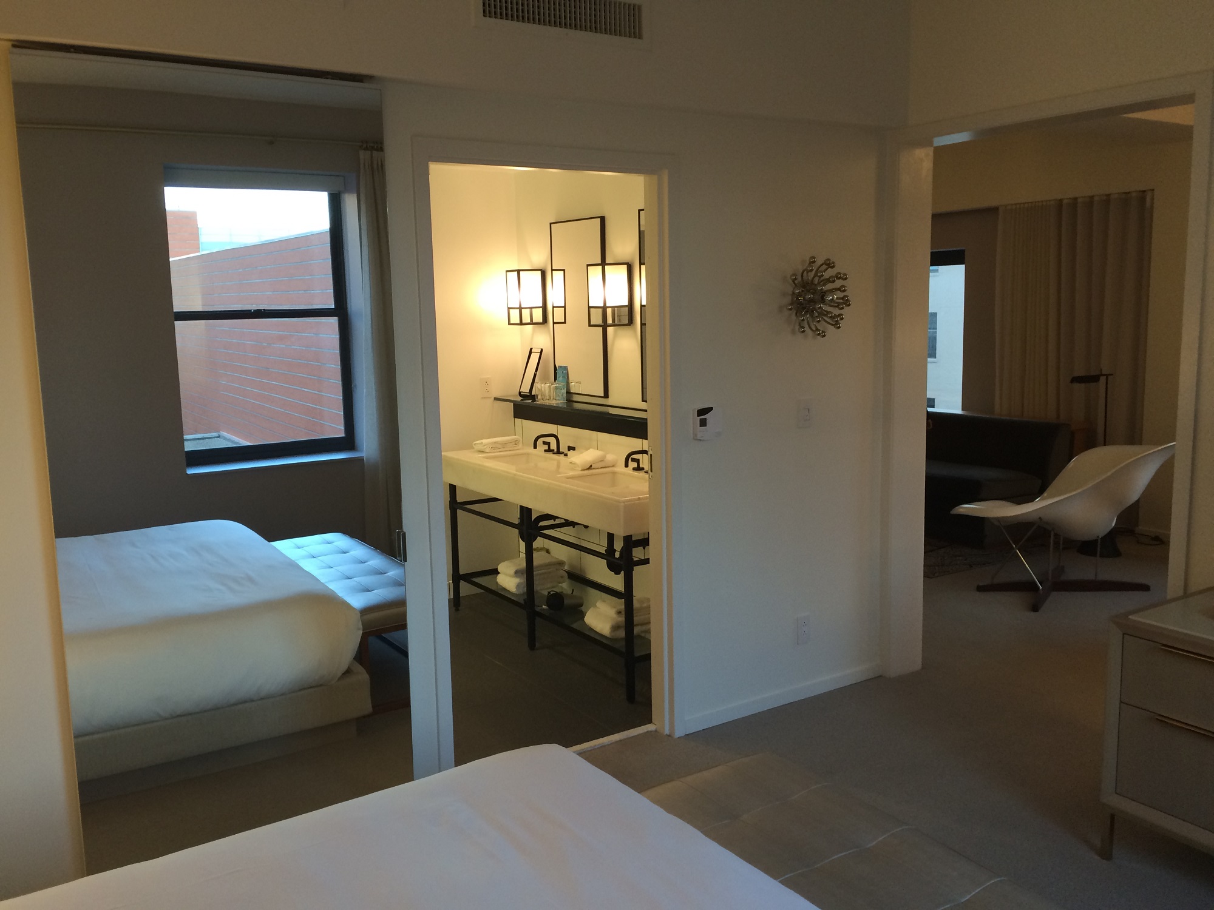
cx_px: 607
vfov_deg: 48.2
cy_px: 455
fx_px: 1017
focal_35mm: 29
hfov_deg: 61.7
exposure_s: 1/30
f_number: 2.2
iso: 50
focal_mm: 4.15
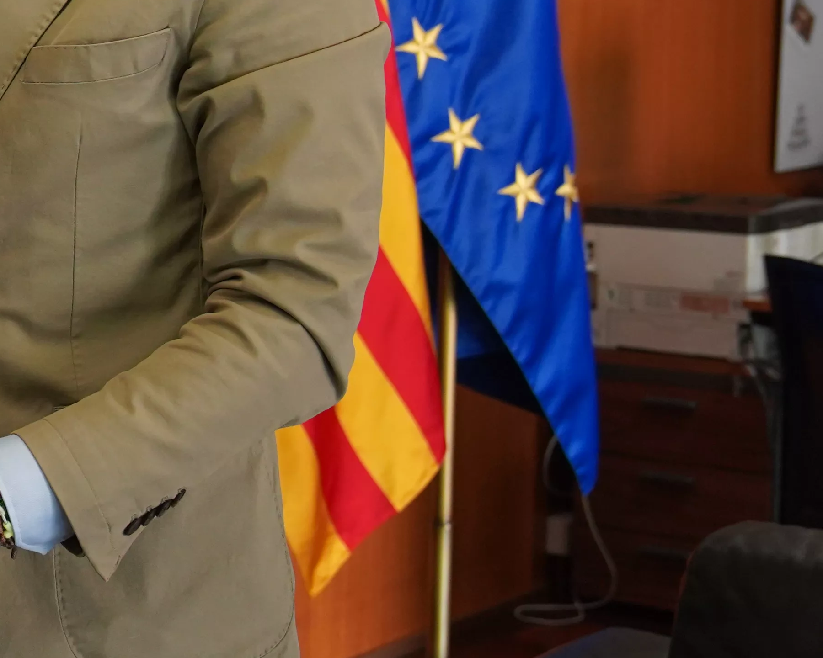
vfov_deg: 15.8
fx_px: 2363
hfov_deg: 18.1
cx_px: -322
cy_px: 169
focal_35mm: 97
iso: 2500
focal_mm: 31
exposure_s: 1/160
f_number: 4
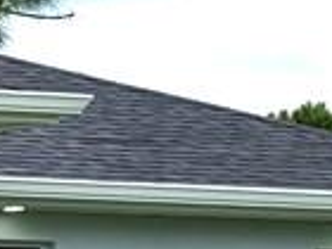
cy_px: 180
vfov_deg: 4.2
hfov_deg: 5.5
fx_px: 3357
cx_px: -396
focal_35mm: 350
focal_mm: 6.76
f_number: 1.78
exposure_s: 1/2667
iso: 64
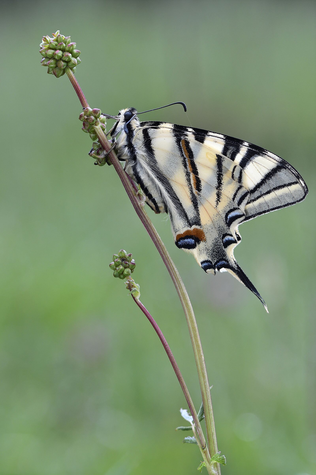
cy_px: 238
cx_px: 158
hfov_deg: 8.7
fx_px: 2074
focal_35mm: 158
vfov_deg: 13.0
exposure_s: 1/100
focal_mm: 105
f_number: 10
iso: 500
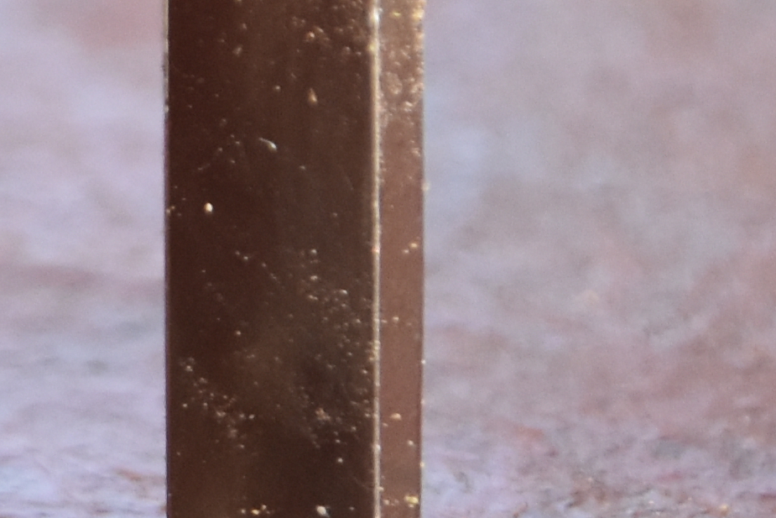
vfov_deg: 1.1
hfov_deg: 1.7
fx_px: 26219
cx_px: -1172
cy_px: 5
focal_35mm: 1216
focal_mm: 125
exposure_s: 1/200
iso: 800
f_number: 7.1
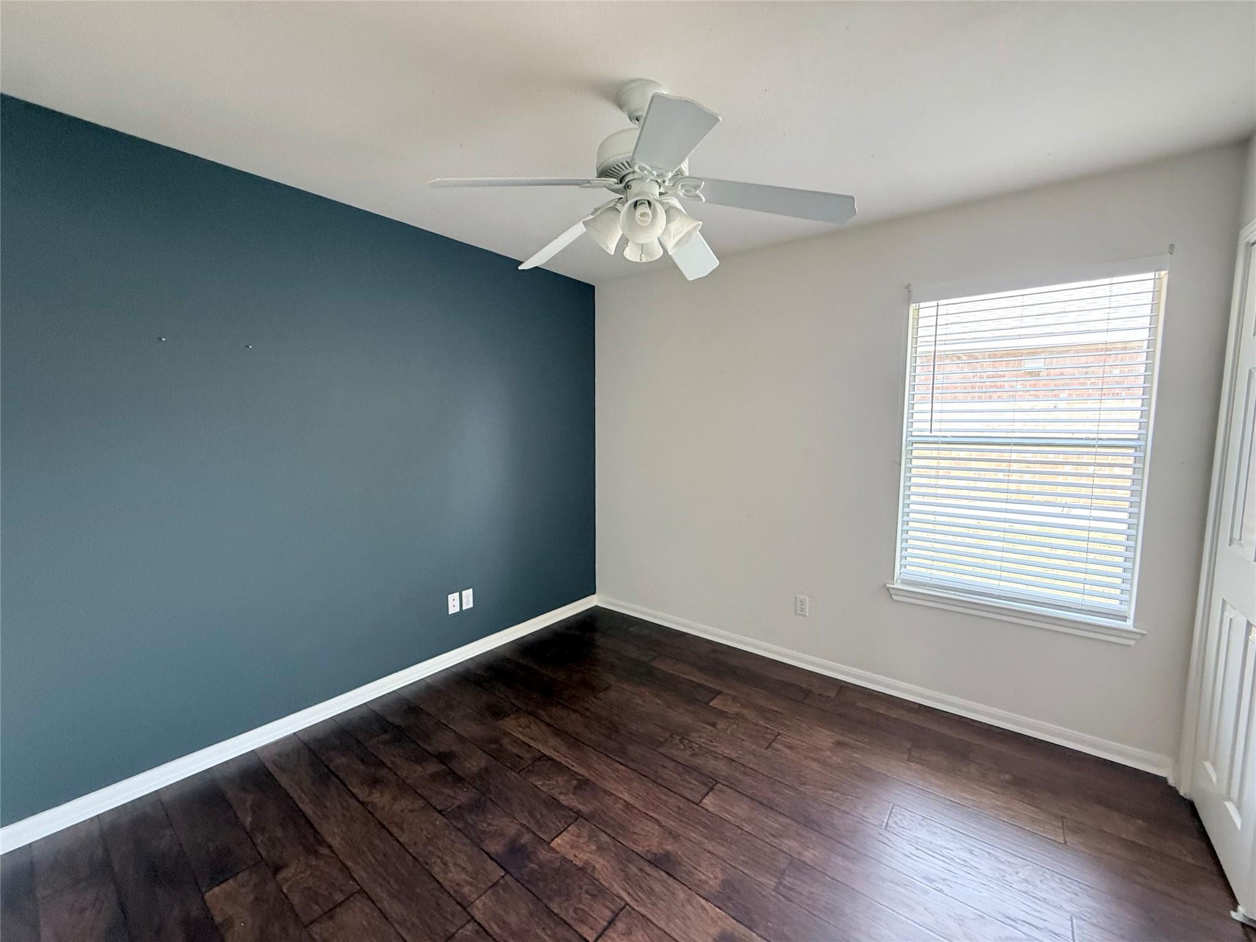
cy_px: 471
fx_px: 508
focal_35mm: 14
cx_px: 628
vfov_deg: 85.7
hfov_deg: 102.1
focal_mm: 2.22
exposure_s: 1/60
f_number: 2.2
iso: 400
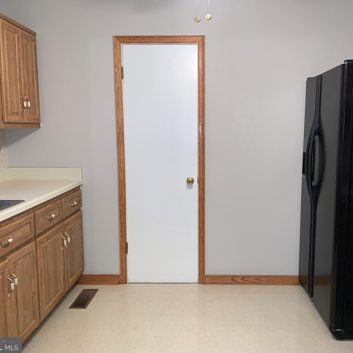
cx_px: 202
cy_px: 178
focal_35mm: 31
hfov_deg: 52.3
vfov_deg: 52.5
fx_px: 358
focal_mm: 4.25
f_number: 1.8
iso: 64
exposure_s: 1/13
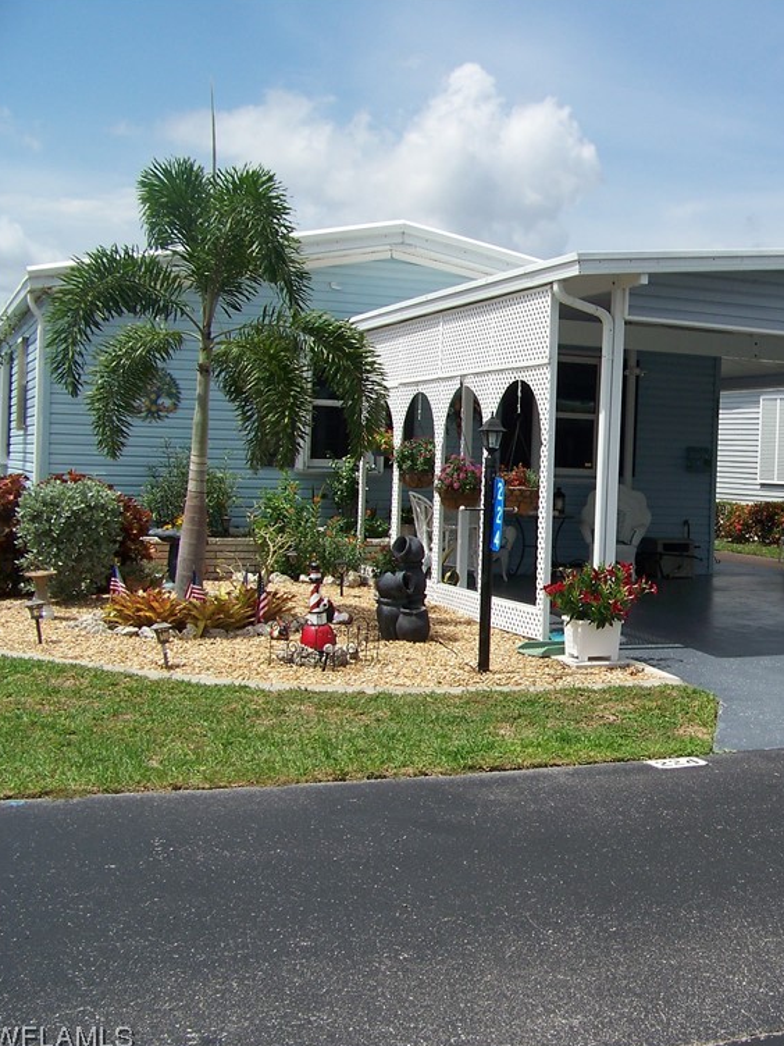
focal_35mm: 49
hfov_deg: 28.7
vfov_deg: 38.9
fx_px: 1480
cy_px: 527
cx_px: 677
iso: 64
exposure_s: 1/640
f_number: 4
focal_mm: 5.85
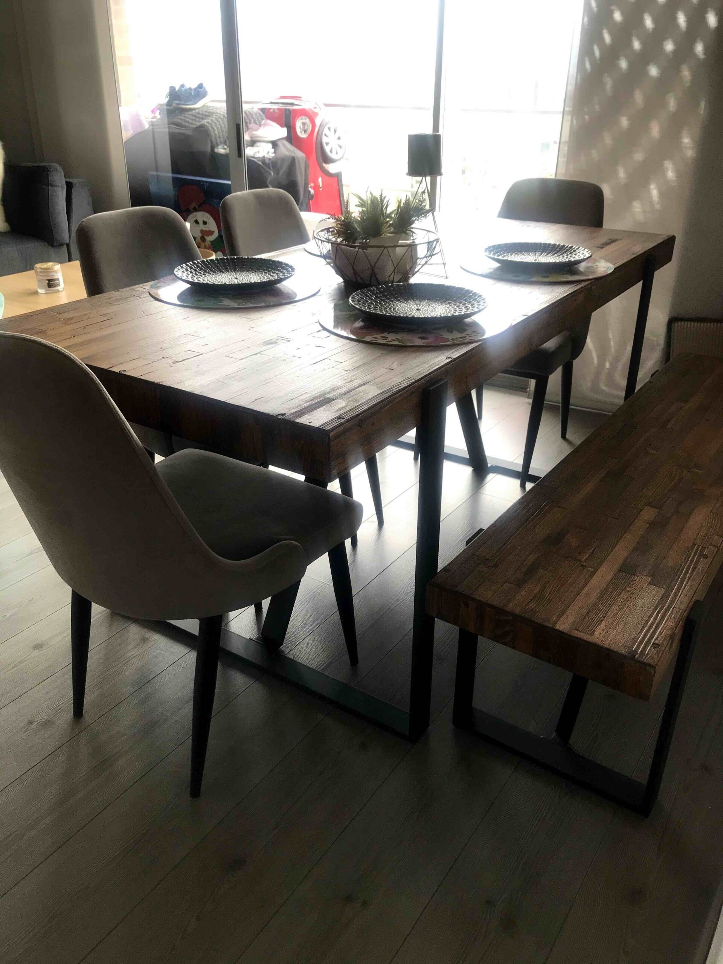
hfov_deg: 49.7
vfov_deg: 63.4
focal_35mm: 28
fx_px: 780
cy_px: 482
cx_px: 362
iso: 20
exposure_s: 1/122
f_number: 1.8
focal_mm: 3.99
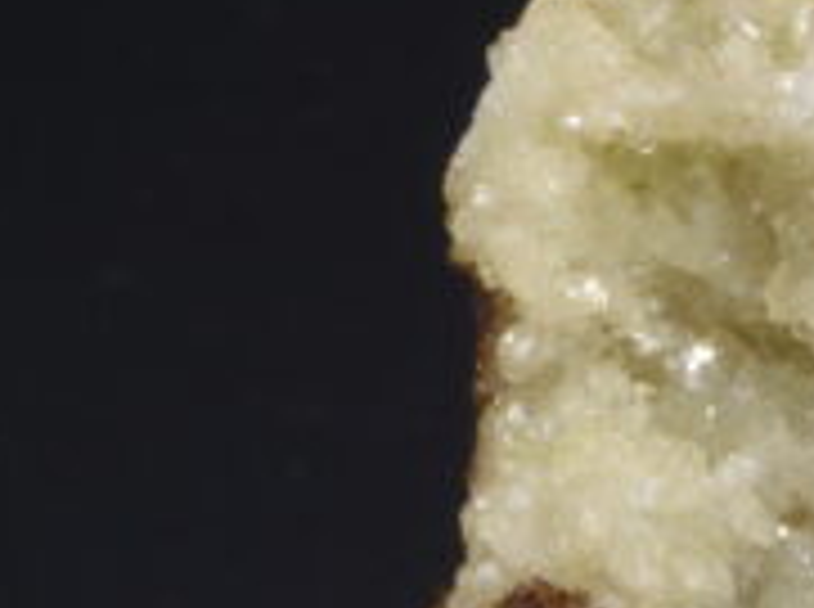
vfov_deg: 7.2
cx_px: 1178
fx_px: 4788
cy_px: 507
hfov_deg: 9.5
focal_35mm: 204
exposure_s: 1/1.67
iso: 100
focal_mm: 42.5
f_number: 5
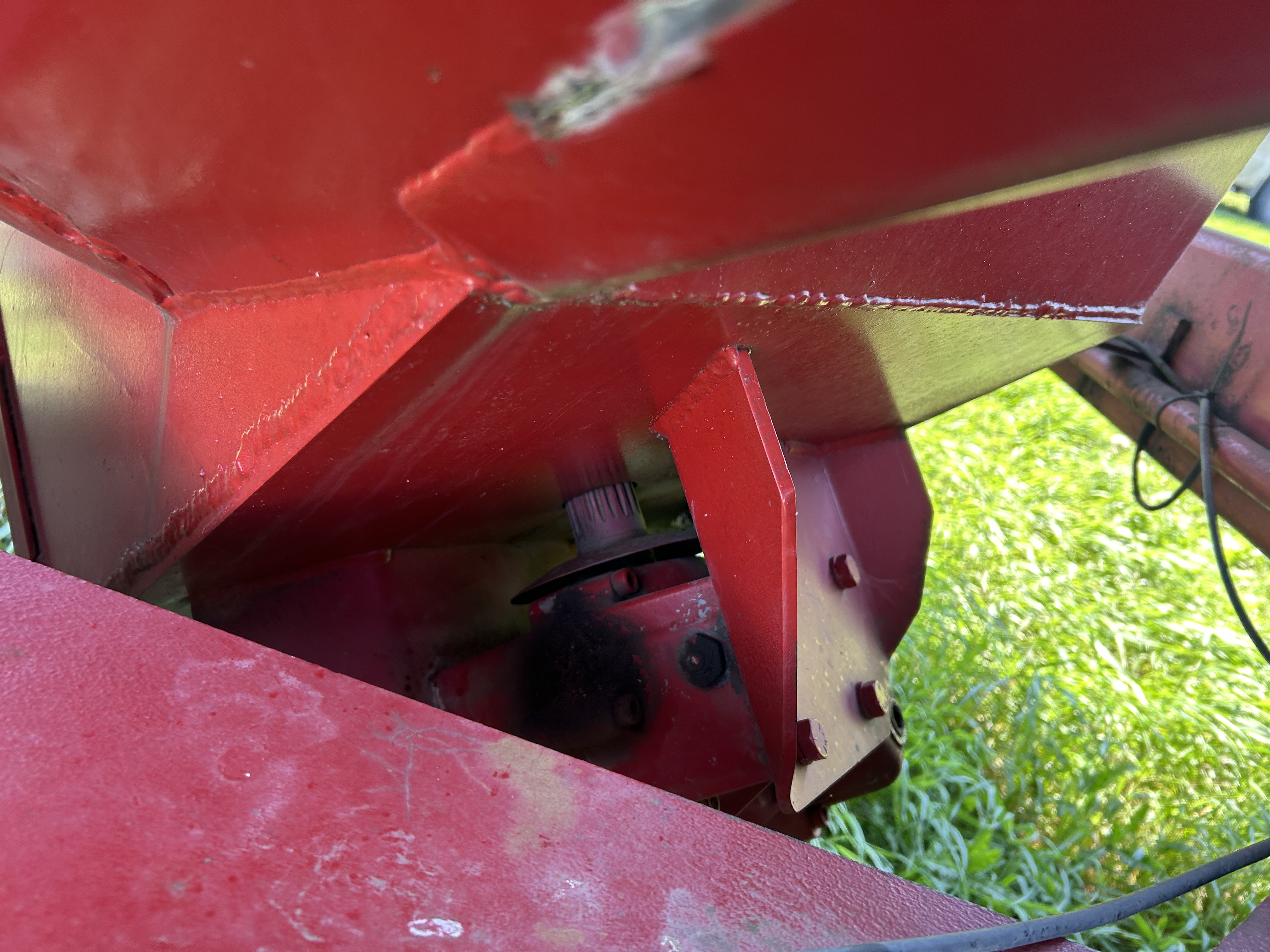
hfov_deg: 67.3
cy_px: 476
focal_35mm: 26
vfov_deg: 53.1
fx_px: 954
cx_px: 635
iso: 64
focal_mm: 5.7
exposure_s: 1/153
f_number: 1.5
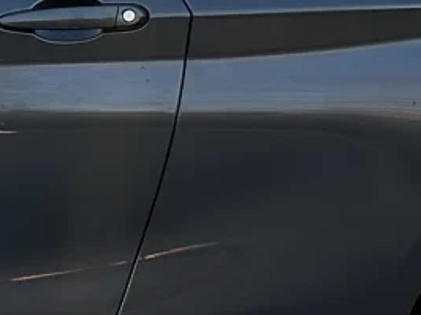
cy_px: 177
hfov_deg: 10.4
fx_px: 2284
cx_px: -84
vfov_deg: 7.9
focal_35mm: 188
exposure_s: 1/166
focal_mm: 5.7
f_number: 1.5
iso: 64
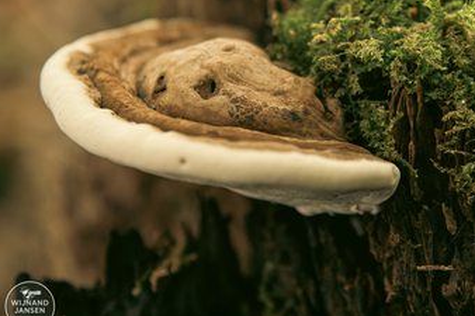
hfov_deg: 14.3
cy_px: 123
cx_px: 322
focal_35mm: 143
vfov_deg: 9.6
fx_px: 1886
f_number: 5
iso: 500
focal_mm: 70
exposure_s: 1/20
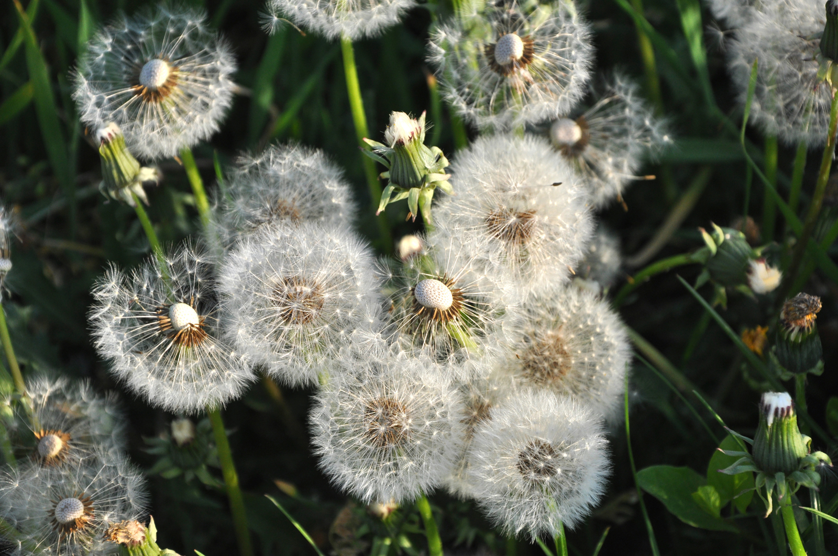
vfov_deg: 8.7
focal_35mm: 158
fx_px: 3662
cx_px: 419
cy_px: 278
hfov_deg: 13.1
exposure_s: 1/800
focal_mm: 105
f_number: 8
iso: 400
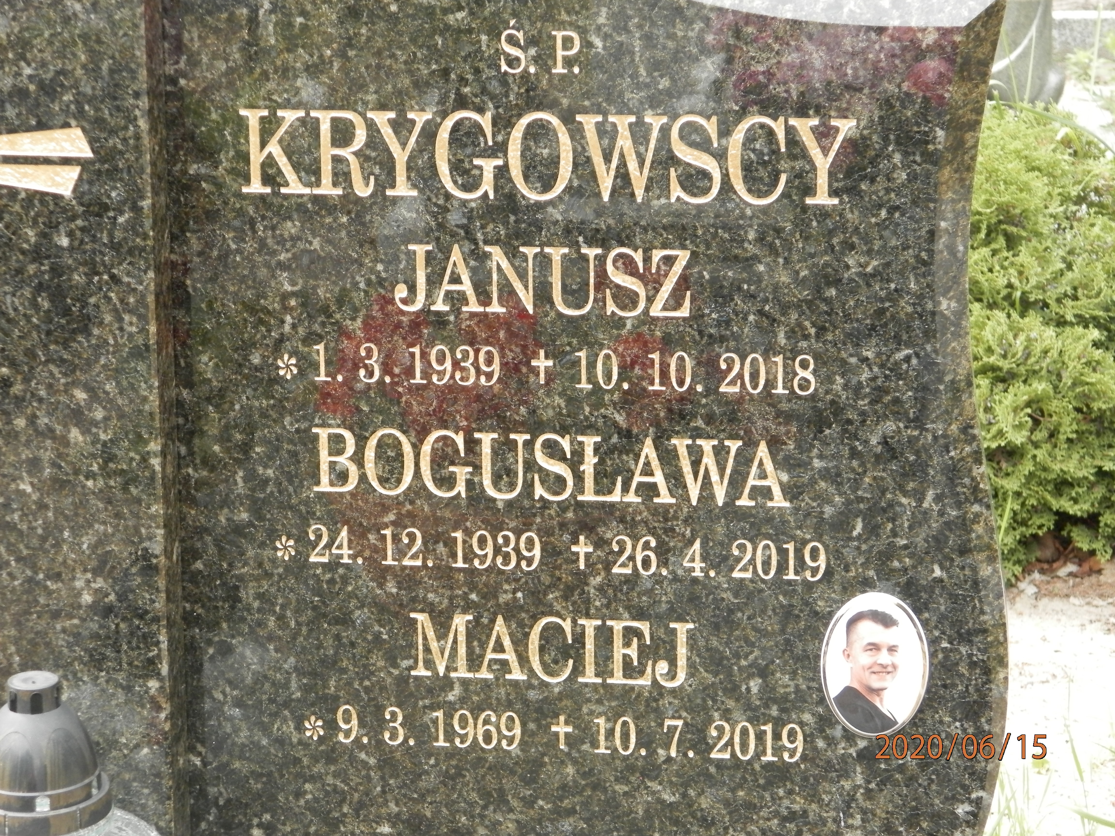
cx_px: 558
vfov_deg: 14.0
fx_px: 3414
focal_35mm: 106
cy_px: 418
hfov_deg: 18.5
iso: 200
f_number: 4.5
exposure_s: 1/160
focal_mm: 19
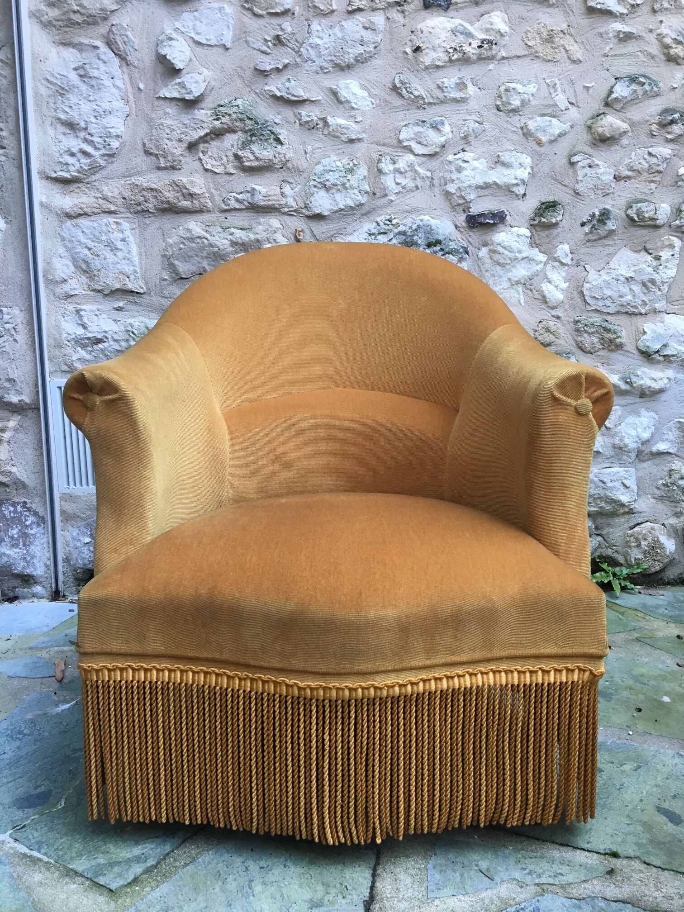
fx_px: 764
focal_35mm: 29
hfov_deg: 48.2
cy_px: 456
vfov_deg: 61.7
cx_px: 342
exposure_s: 1/33
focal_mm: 4.15
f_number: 2.2
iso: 50
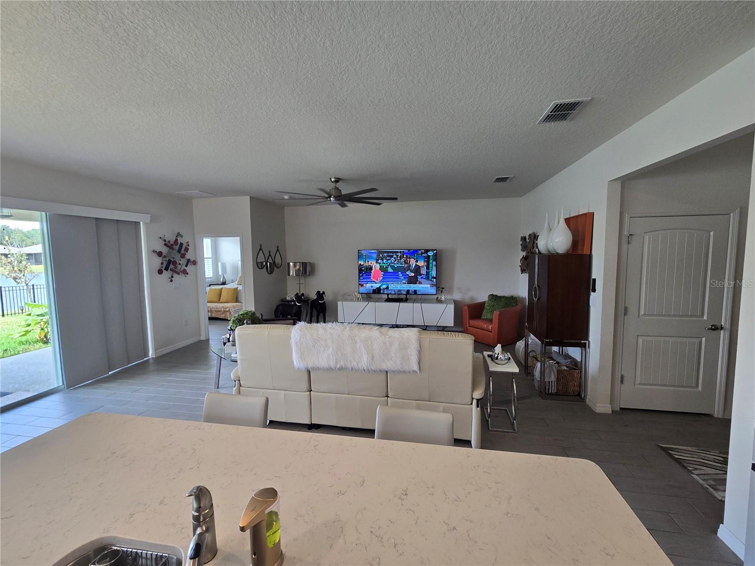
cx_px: 378
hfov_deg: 106.2
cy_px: 283
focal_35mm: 13
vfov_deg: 89.9
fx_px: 284
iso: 80
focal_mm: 2.2
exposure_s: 1/60
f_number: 2.2
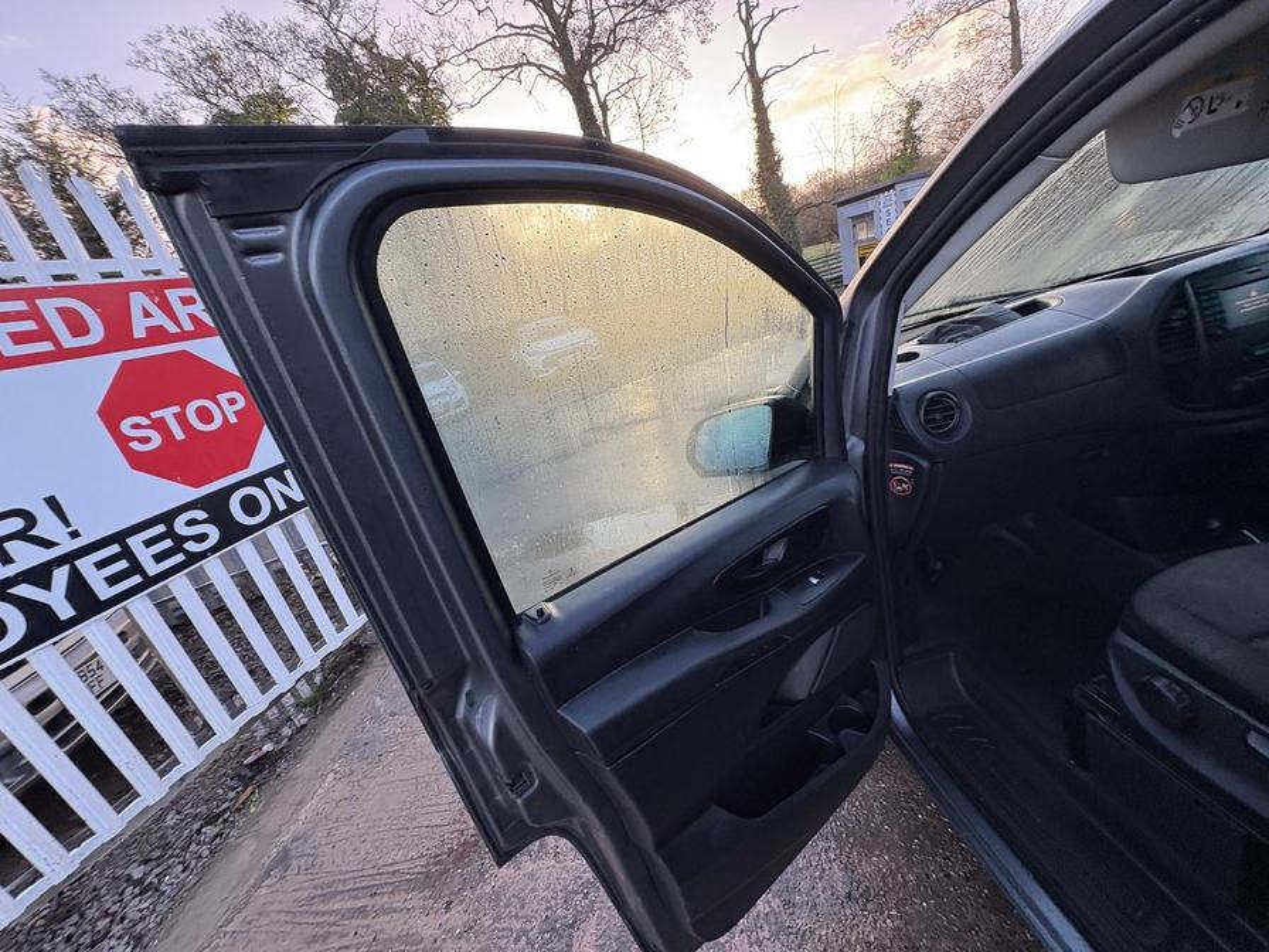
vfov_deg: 85.7
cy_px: 476
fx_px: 513
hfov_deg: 102.1
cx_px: 634
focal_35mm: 14
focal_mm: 2.22
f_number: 2.2
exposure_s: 1/99
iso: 40
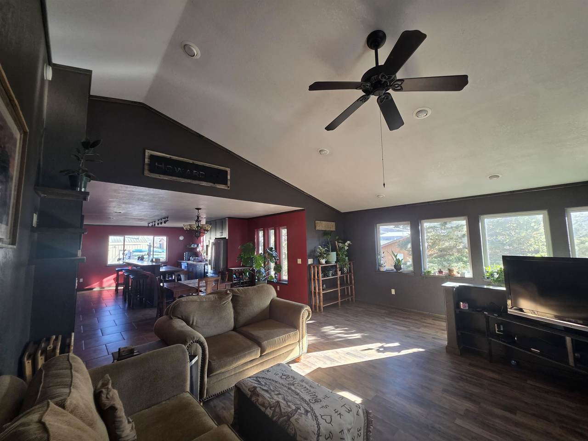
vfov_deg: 89.9
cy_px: 220
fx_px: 221
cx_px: 294
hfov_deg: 106.2
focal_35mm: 13
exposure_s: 1/120
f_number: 1.9
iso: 160
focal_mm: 2.2
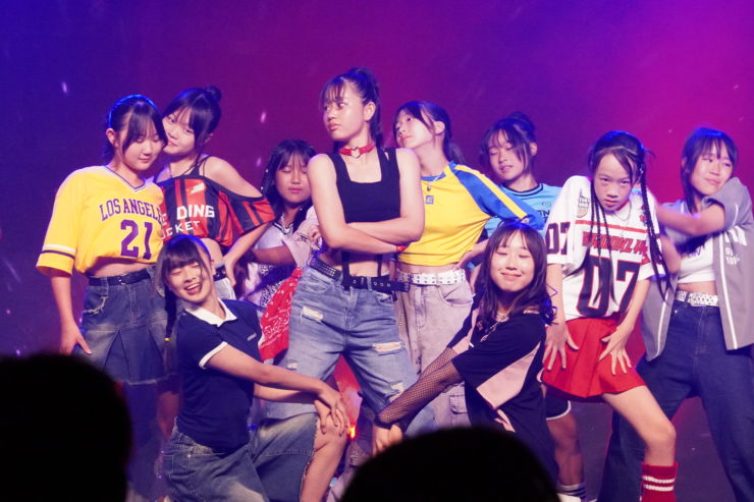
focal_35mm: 270
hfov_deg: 7.6
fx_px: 5653
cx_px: 377
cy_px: 251
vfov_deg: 5.1
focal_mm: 180
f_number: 11
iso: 10000
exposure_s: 1/160
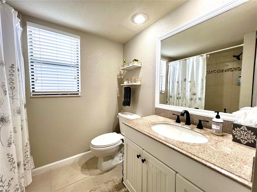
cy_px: 96
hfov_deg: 106.2
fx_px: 97
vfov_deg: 89.9
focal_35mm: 13
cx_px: 128
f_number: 1.8
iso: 125
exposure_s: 1/120
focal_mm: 1.57
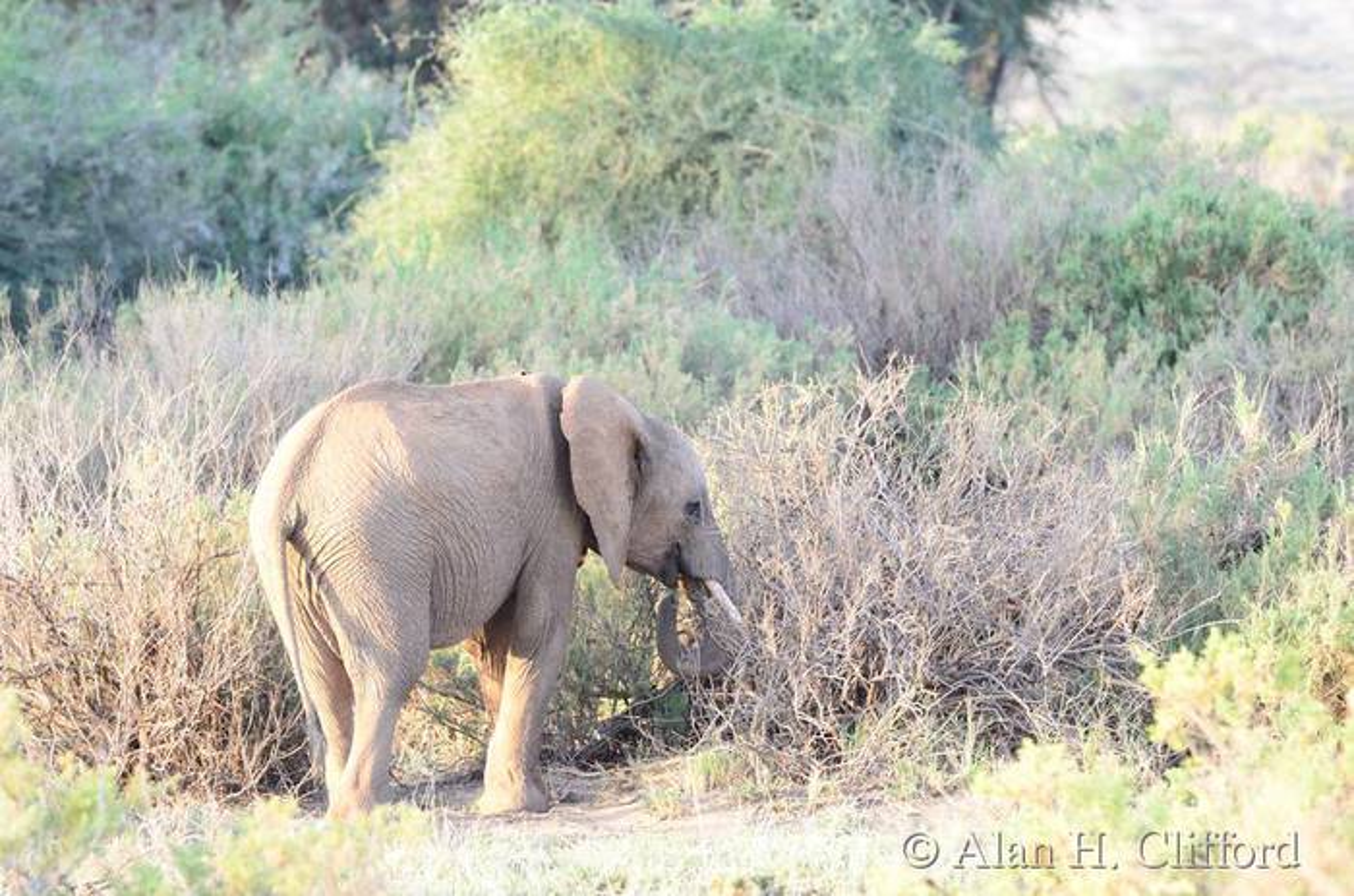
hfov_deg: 6.0
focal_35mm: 345
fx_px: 12944
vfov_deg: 4.0
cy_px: 448
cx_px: 677
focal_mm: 230
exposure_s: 1/320
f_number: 5.3
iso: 1600
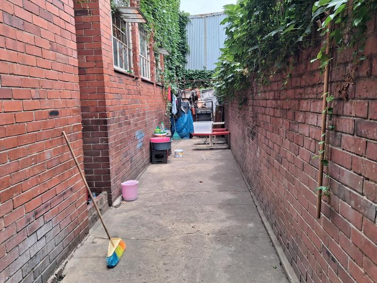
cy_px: 142
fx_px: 294
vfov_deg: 51.4
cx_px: 188
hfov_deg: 65.3
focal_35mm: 27
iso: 20
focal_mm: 4
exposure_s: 1/100
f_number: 1.8
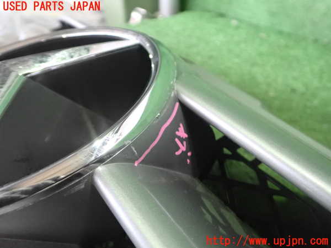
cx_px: 166
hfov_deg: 60.0
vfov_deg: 46.8
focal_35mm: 30
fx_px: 287
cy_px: 124
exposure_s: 1/80
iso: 2000
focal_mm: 5.4
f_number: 2.3
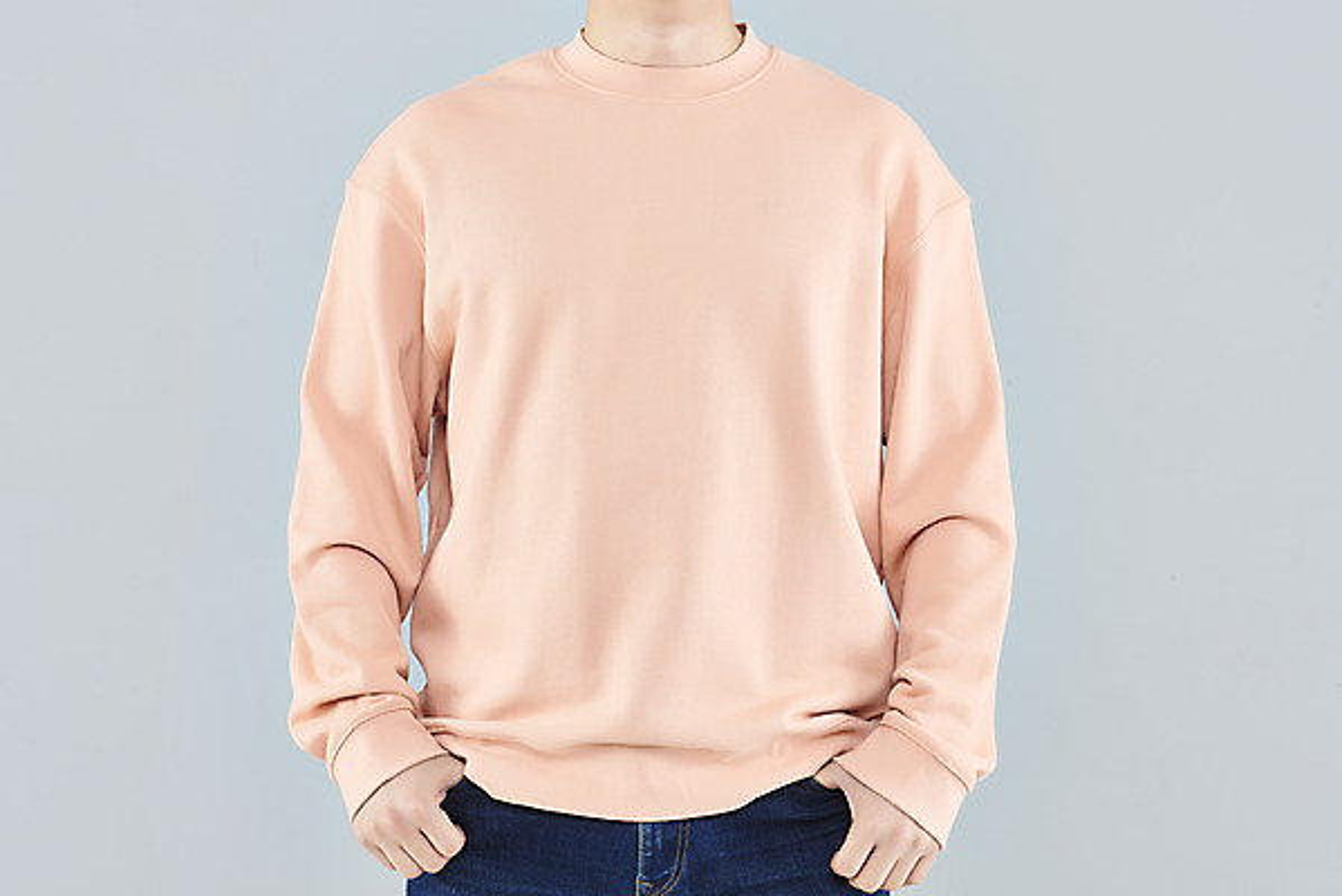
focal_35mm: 102
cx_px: 671
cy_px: 448
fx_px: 3804
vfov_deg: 13.4
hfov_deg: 20.0
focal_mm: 102
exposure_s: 1/125
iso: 100
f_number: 16
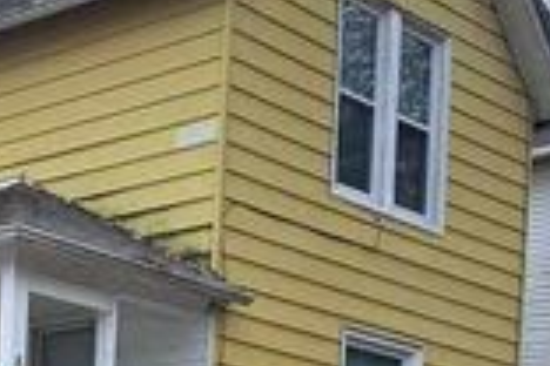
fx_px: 1635
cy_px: 632
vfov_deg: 11.9
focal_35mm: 107
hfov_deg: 18.7
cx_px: 35
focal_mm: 5.23
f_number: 1.8
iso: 50
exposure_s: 1/751
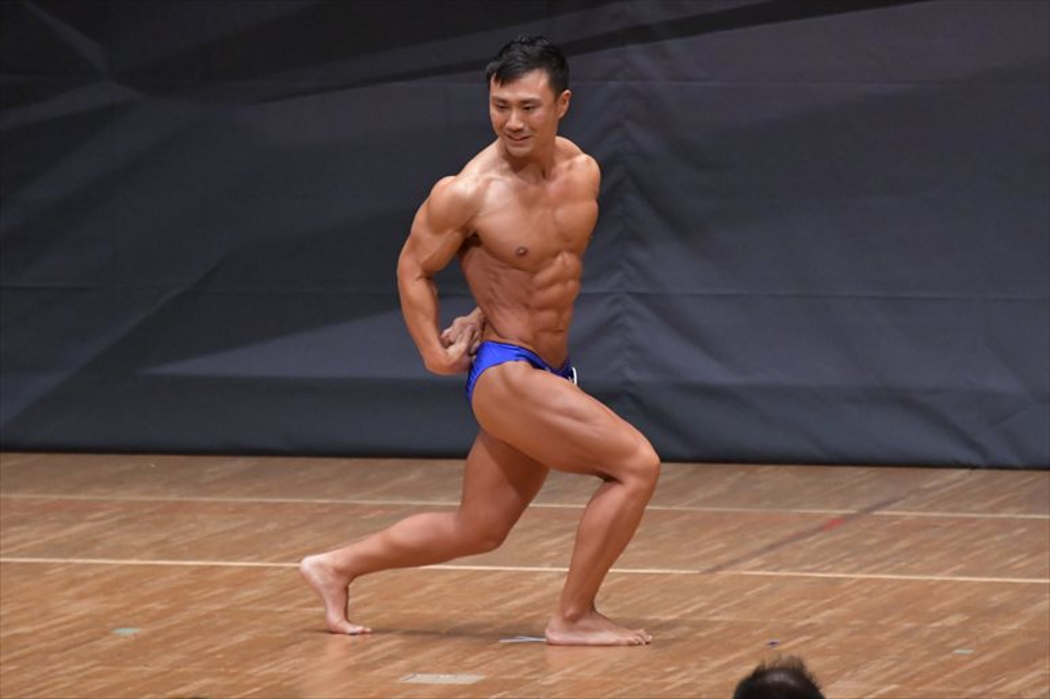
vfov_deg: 3.7
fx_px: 10932
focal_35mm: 375
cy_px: 350
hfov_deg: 5.5
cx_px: 525
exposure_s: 1/400
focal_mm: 250
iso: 6400
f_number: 5.6
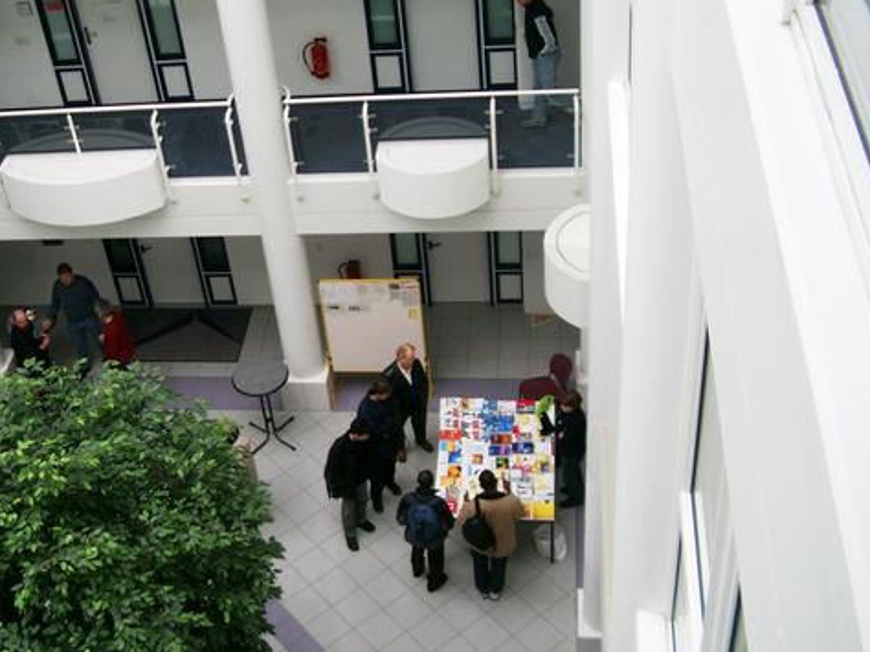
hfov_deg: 37.8
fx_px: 1256
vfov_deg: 29.1
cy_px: 321
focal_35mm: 50
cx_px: 290
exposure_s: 1/125
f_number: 2.6
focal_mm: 7.6
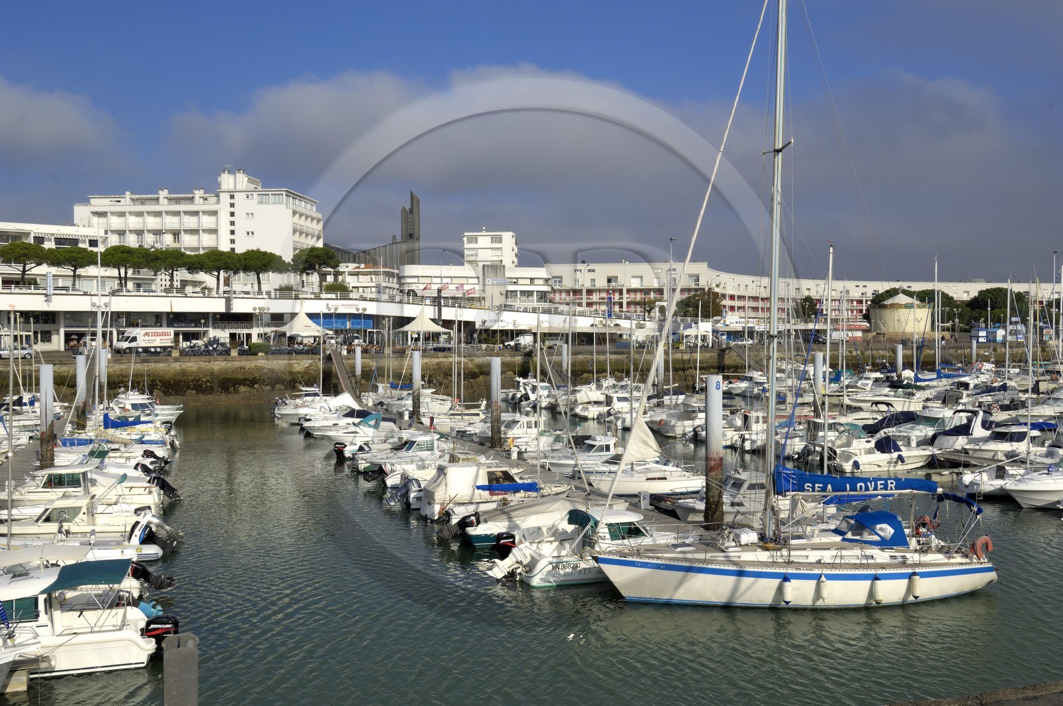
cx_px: 532
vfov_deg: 36.8
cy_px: 353
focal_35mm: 36
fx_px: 1061
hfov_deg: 53.2
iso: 100
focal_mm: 24
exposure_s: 1/160
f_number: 14
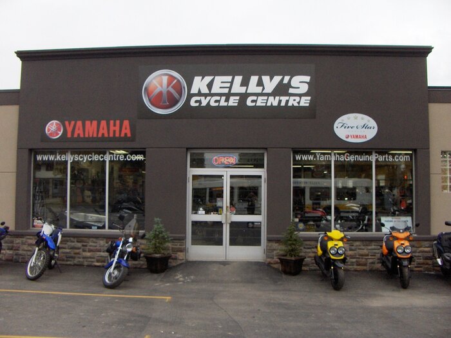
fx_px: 456
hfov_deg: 52.6
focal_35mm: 35
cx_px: 226
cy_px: 169
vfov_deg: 40.7
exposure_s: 1/461
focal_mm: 5.8
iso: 100
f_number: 2.6
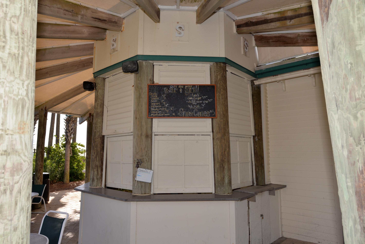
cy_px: 122
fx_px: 243
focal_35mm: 24
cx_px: 182
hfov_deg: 73.7
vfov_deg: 53.2
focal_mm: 24
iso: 100
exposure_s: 1/160
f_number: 6.3
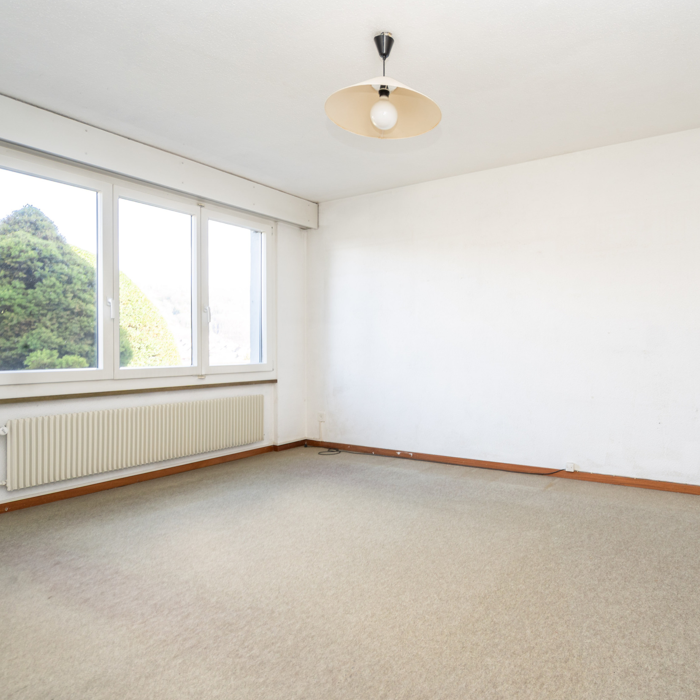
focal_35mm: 21
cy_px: 343
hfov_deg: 70.6
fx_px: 480
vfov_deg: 72.1
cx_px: 450
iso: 250
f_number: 4
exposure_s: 1/60
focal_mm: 16
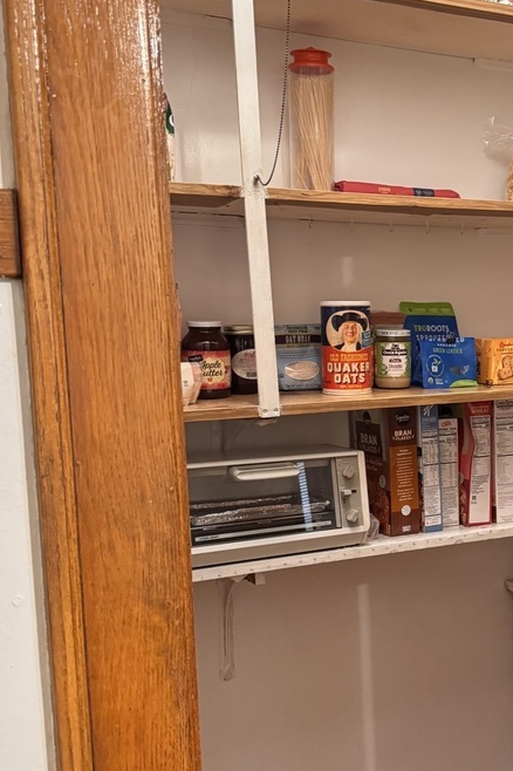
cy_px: 419
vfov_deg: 47.4
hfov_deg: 31.4
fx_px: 877
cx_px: 440
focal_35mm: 41
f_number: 1.78
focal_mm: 6.76
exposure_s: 1/60
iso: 640
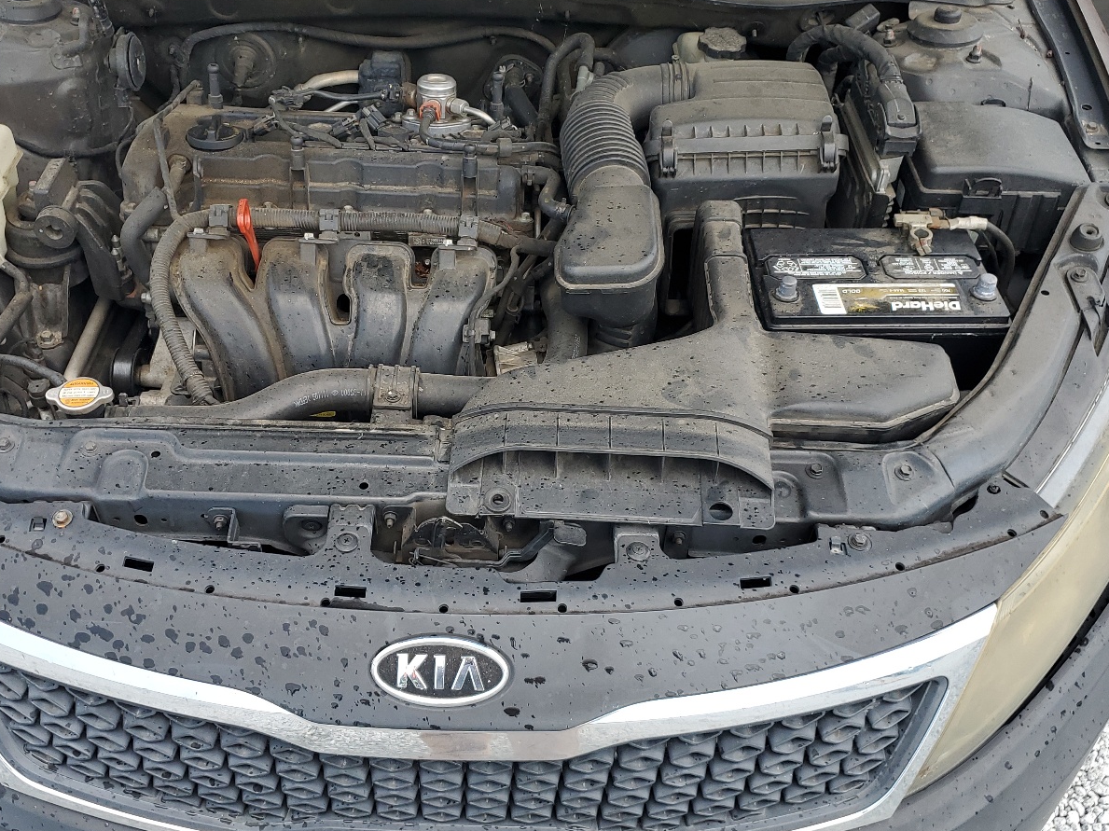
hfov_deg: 52.6
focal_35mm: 35
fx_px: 1121
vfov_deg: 40.7
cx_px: 512
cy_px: 426
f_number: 1.5
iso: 50
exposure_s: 1/714
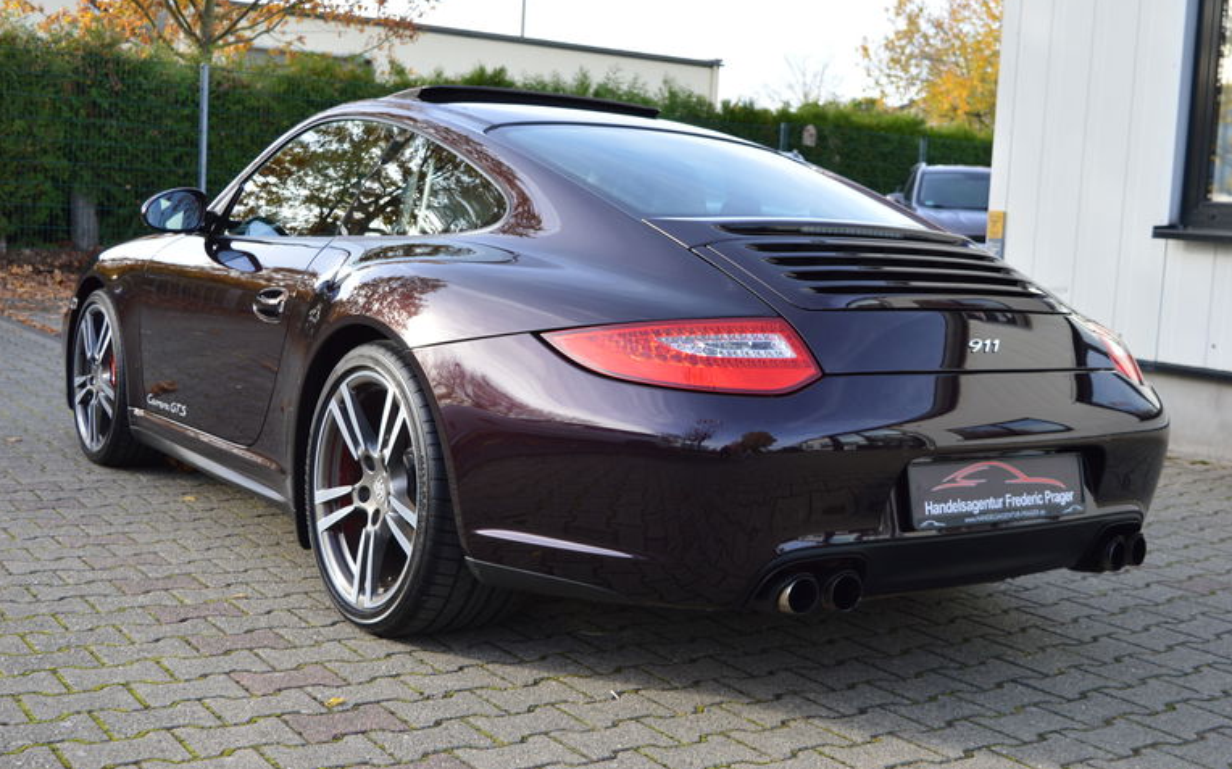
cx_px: 616
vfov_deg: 29.8
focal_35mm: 43
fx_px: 1443
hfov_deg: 46.2
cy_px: 366
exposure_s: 1/125
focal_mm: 28
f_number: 5.6
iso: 110
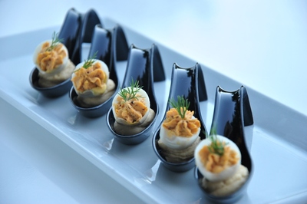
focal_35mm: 158
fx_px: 1342
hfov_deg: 13.1
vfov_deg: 8.7
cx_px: 154
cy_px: 102
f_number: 6.3
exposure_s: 1/30
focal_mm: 105
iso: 140
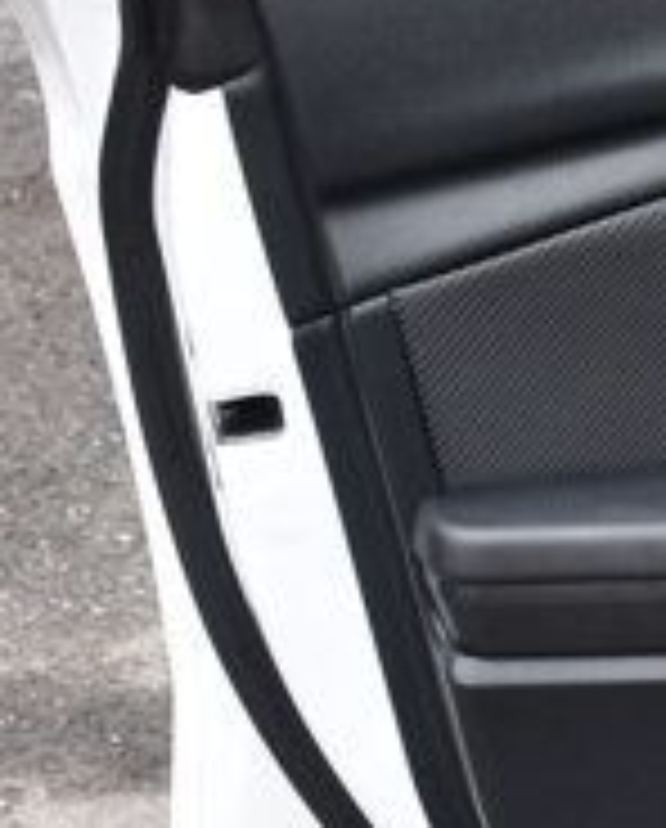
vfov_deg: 18.9
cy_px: 461
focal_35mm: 101
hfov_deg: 13.6
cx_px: 1224
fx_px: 2480
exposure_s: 1/250
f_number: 3.8
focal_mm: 21
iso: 640
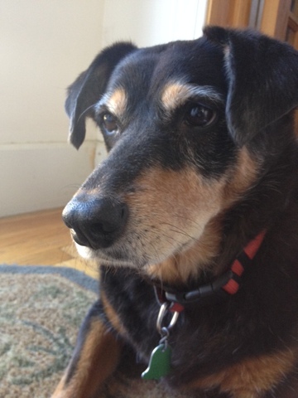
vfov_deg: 52.6
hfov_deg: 40.7
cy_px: 199
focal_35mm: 35
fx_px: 402
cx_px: 149
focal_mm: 4.28
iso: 125
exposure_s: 1/20
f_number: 2.4
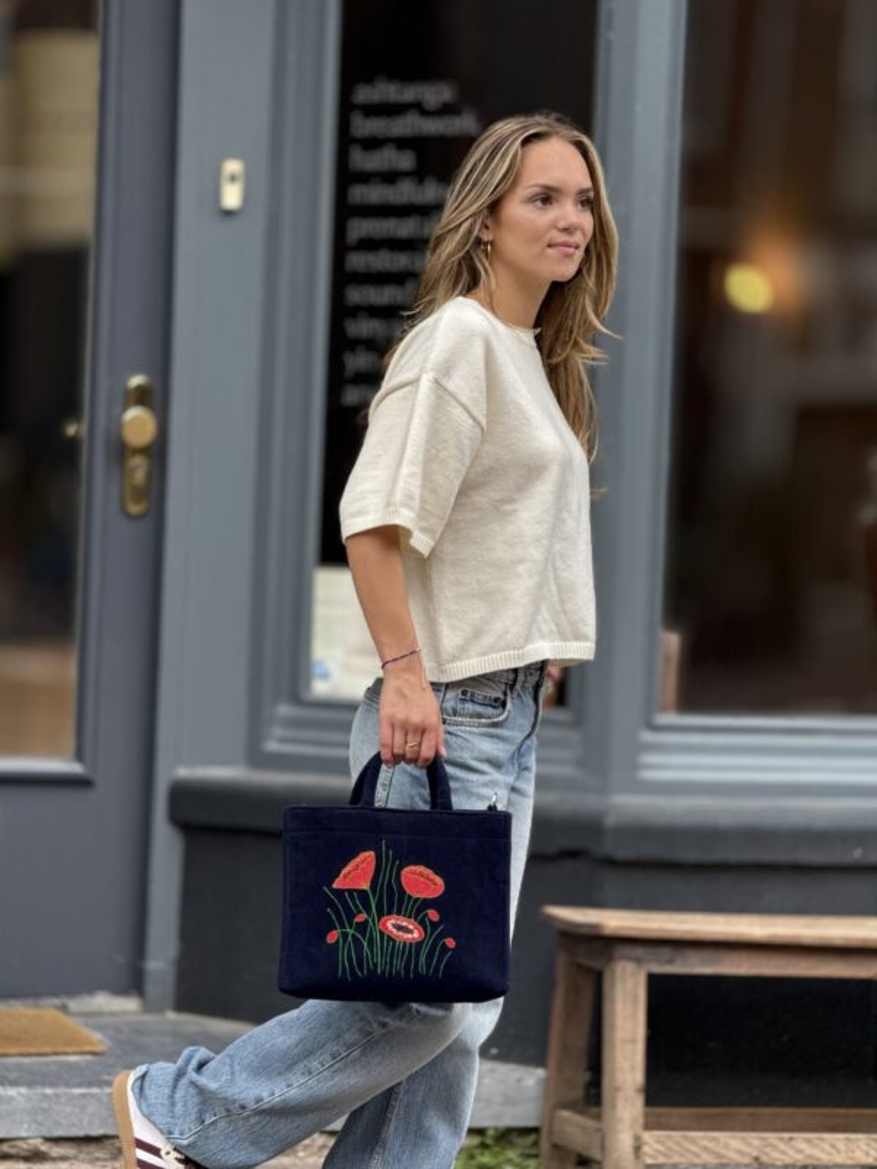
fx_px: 4054
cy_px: 584
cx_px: 438
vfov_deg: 16.4
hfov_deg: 12.3
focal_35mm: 120
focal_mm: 15.66
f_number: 2.8
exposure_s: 1/140
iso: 64
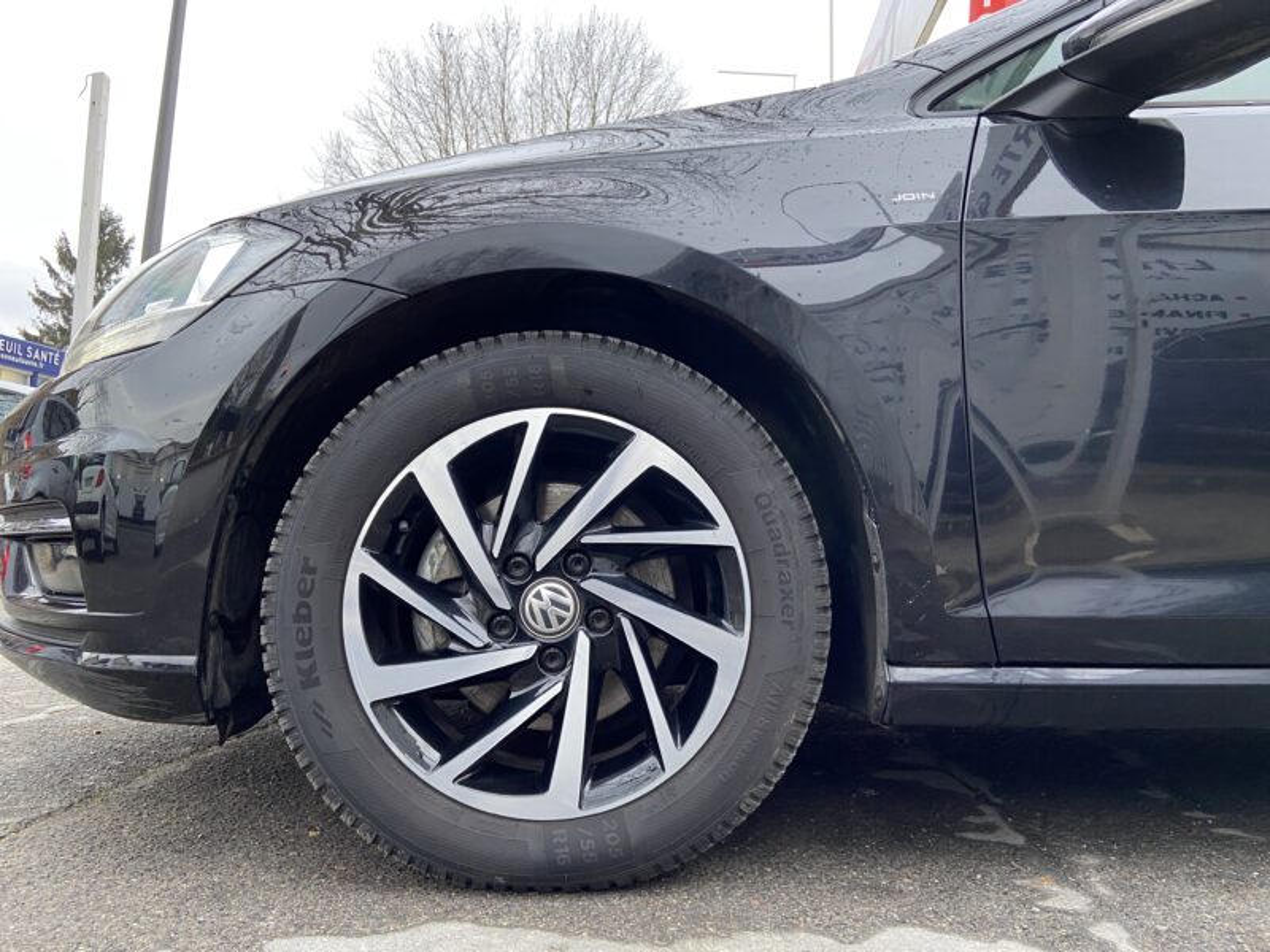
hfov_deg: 67.3
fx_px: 954
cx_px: 635
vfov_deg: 53.1
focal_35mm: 26
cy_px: 476
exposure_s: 1/60
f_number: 1.8
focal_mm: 4.25
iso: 160
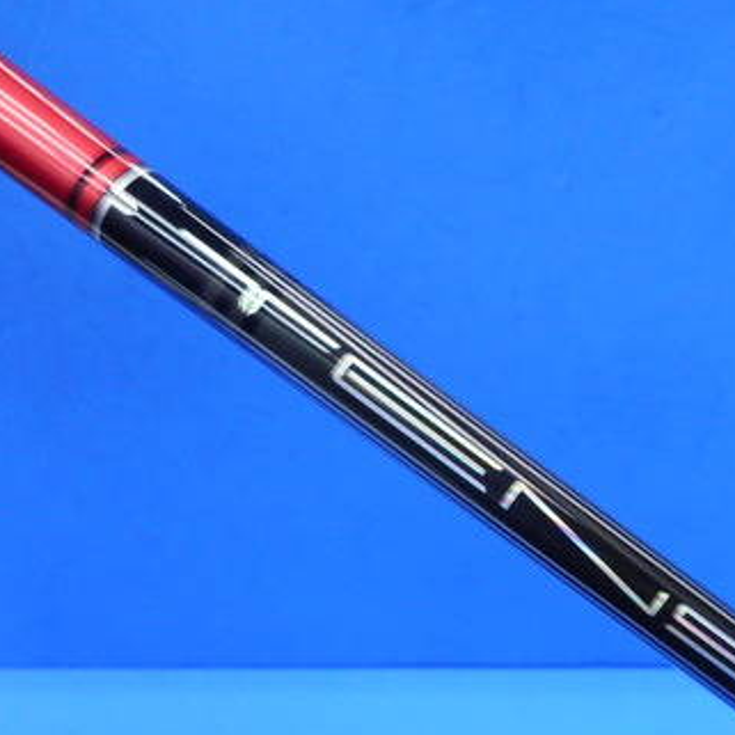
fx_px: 1057
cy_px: 540
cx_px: 582
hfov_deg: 37.1
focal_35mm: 44
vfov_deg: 37.5
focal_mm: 4.5
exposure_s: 1/30
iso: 140
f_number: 3.7
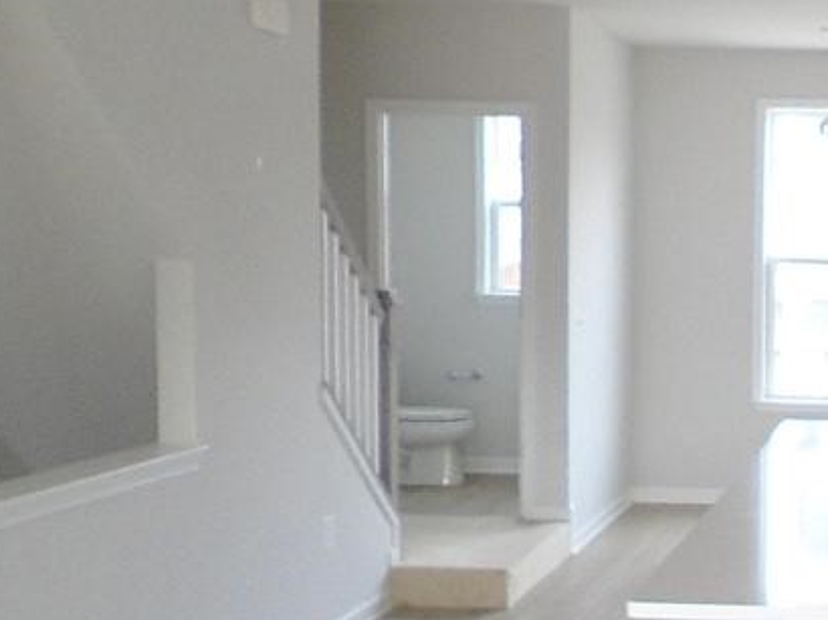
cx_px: 925
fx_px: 1554
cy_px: 384
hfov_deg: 27.2
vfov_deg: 22.5
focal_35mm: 65
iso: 400
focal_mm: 4.6
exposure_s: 1/50
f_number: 3.2
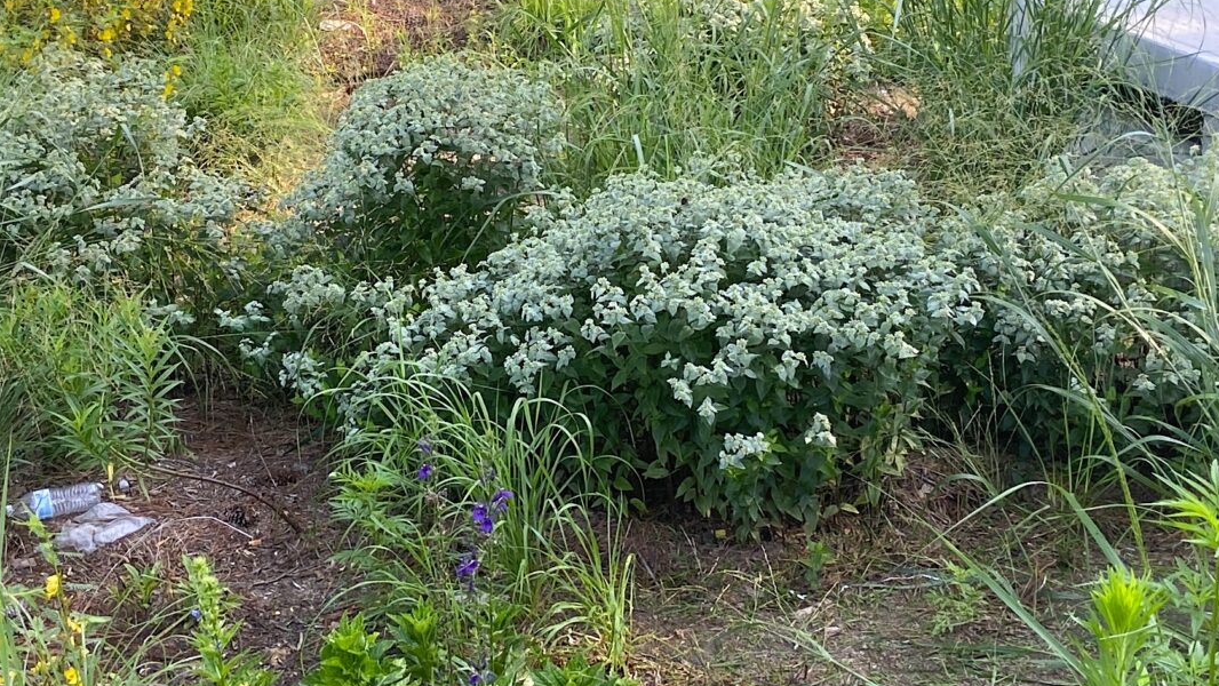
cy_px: 204
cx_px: 565
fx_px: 2198
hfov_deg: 31.0
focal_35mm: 68
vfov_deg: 17.7
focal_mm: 4.25
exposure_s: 1/128
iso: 32
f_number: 1.8
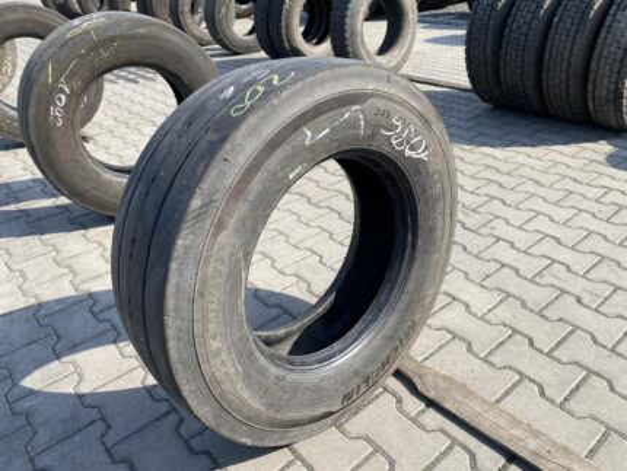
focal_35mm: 26
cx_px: 314
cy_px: 236
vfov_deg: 53.1
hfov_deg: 67.3
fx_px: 471
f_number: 1.8
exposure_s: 1/1206
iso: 32
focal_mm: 4.25
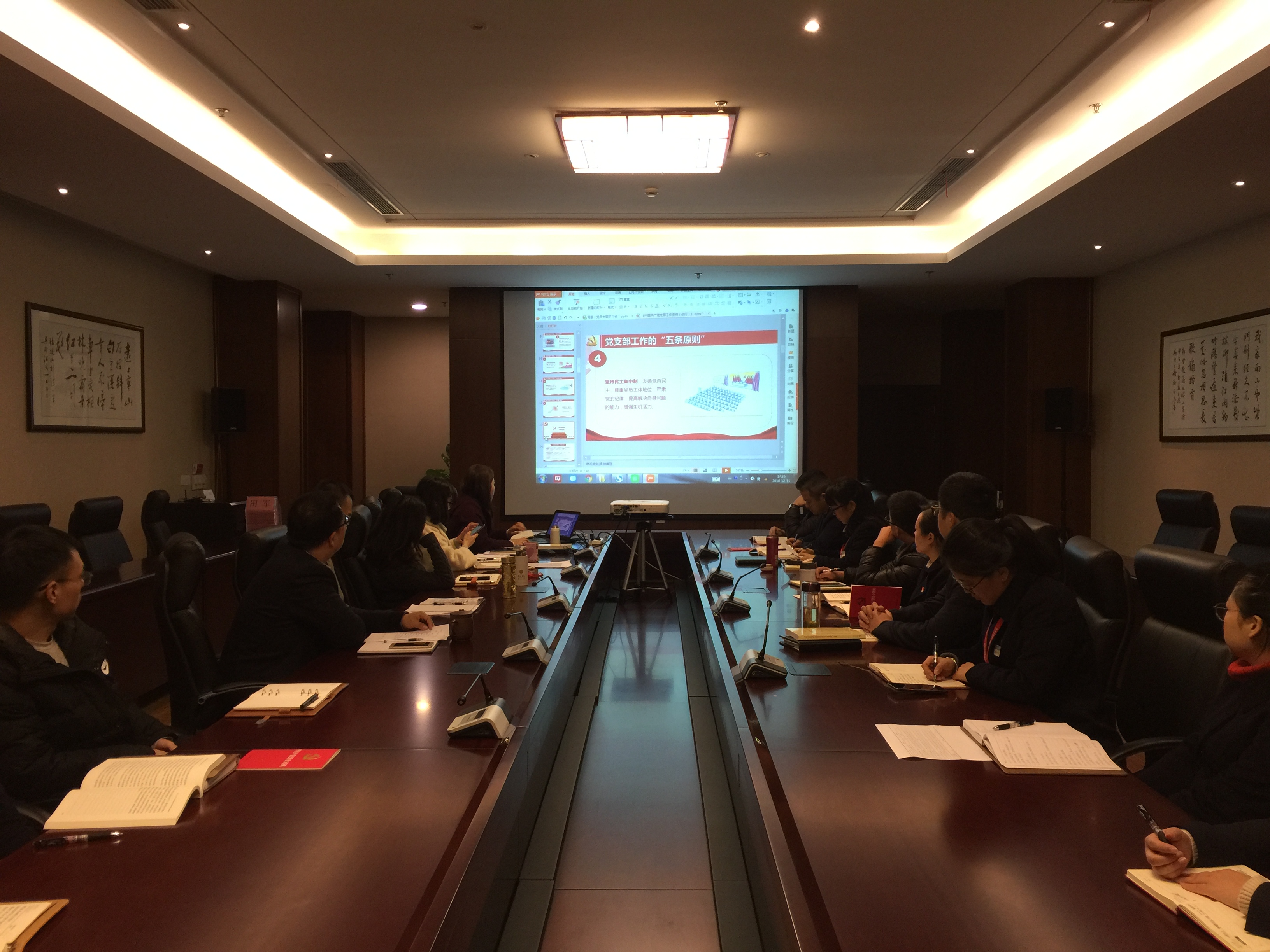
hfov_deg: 61.7
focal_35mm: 29
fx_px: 1064
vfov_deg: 48.2
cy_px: 476
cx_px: 635
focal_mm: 4.15
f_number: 2.2
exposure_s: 1/17
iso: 64
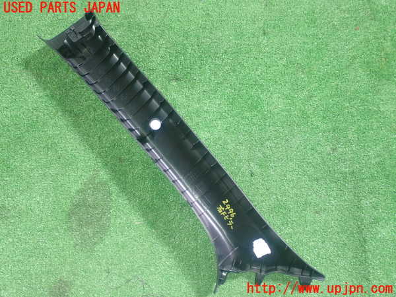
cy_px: 148
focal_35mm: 41
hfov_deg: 45.8
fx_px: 469
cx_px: 198
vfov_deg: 35.1
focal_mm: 7.31
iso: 320
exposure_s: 1/40
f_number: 2.8
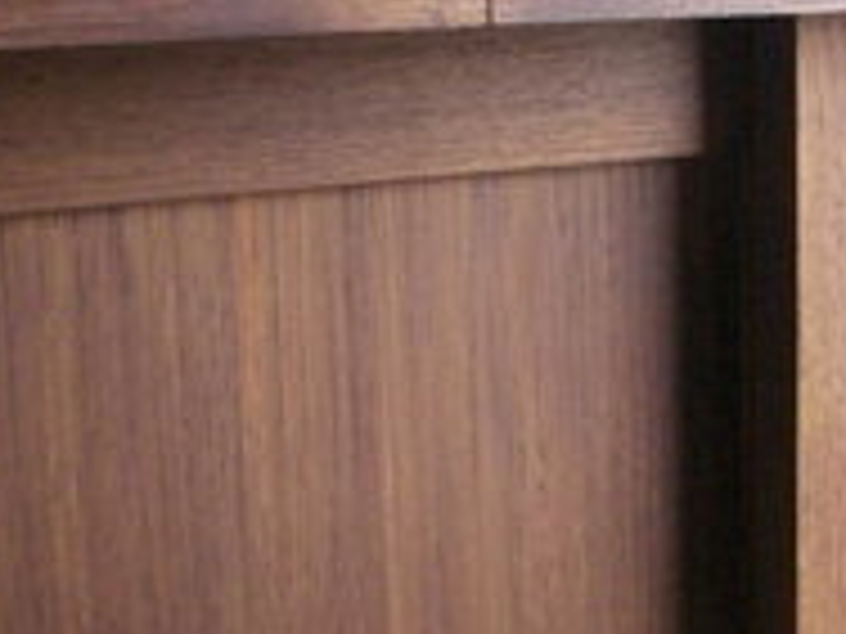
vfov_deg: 16.2
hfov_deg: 21.4
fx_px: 2224
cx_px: 590
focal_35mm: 91
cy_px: 243
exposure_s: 1/100
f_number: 3.4
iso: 400
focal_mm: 6.3
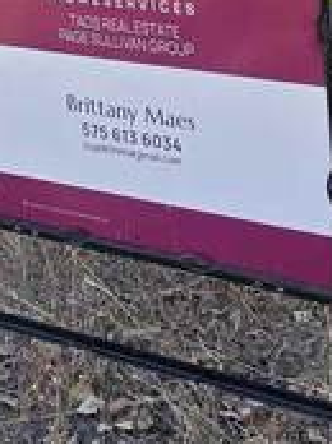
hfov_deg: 11.0
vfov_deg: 13.9
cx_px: -227
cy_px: -352
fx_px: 1628
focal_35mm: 127
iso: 20
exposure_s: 1/180
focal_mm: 6.3
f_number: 1.7
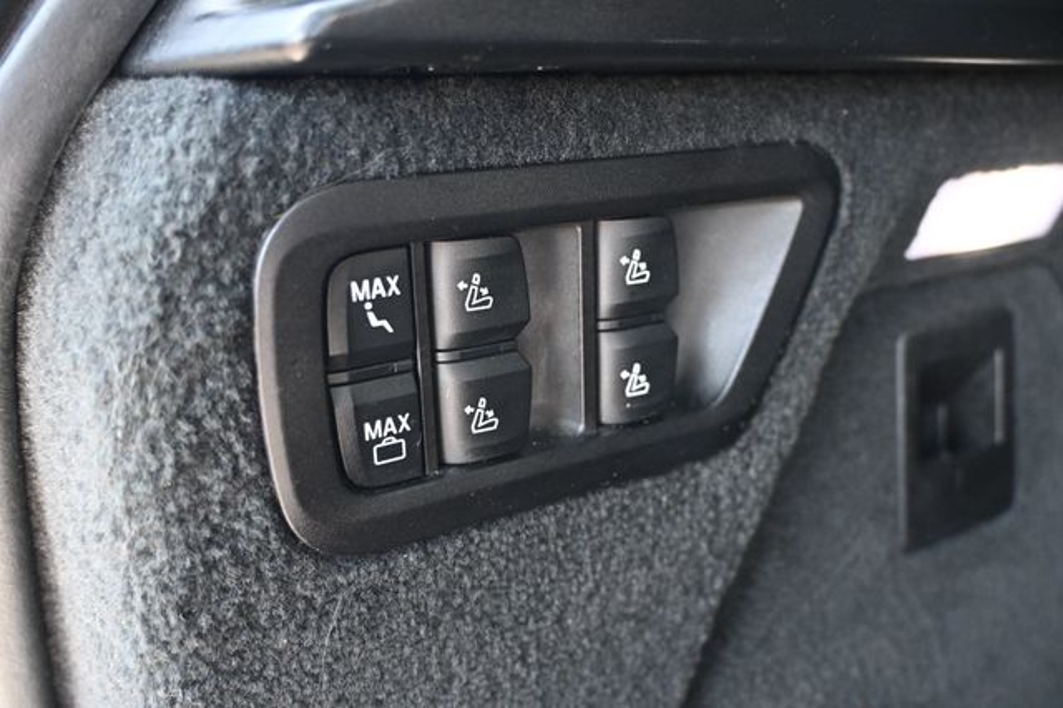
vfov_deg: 42.6
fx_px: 907
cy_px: 354
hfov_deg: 60.7
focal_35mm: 31
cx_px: 532
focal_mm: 20.5
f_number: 3.8
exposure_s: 1/125
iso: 1400
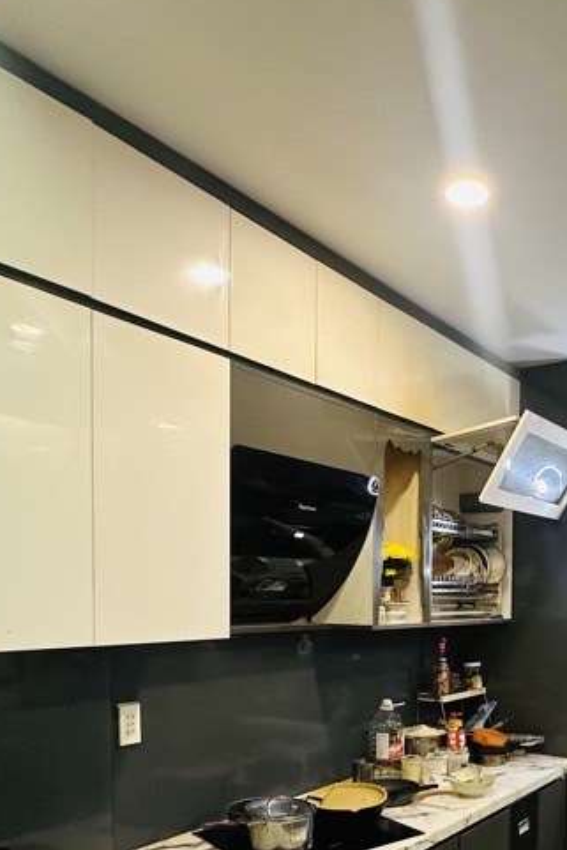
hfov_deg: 40.5
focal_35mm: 31
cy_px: 626
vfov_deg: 57.6
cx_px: 459
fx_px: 732
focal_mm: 2.22
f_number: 2.2
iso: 320
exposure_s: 1/50
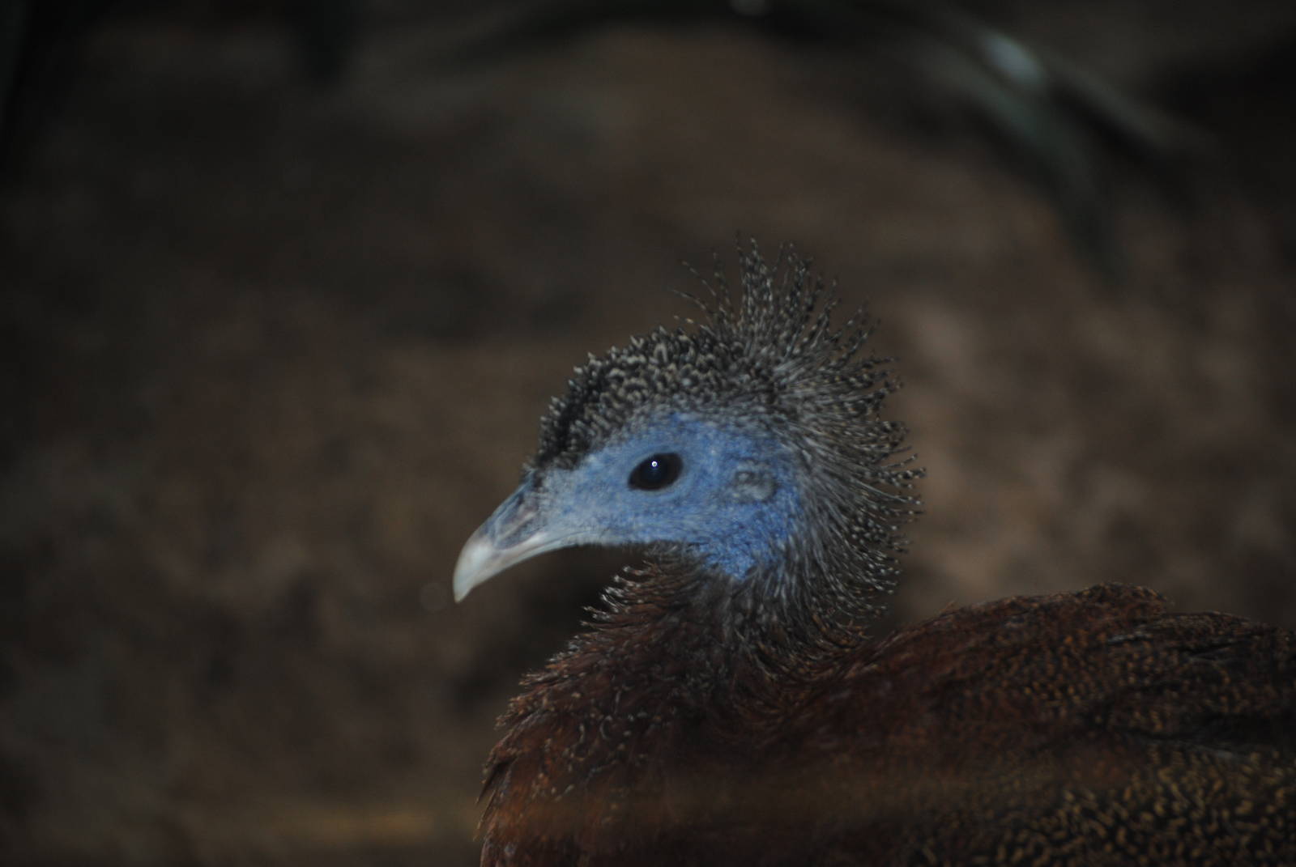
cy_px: 434
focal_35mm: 180
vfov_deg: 7.7
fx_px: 6488
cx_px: 648
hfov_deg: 11.4
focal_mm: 120
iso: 200
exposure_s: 1/60
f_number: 4.8
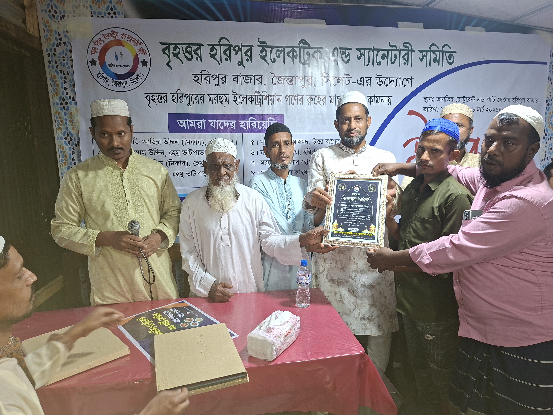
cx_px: 276
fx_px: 367
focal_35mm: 23
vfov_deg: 58.9
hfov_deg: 73.9
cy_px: 208
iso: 50
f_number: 1.8
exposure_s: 1/100
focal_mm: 5.54
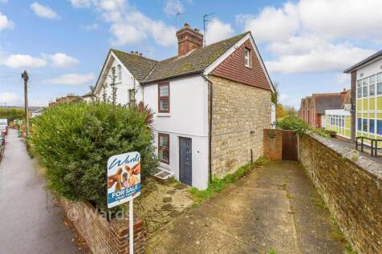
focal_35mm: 15
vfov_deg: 77.3
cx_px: 191
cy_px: 127
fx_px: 159
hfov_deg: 100.4
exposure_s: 1/500
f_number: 8
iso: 400
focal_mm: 10
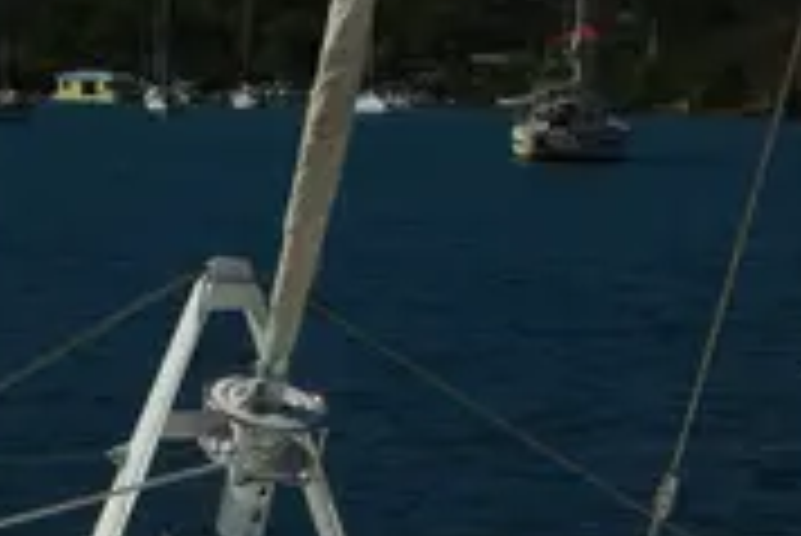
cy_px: 815
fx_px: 3451
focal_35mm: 155
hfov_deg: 13.2
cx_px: 130
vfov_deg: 8.7
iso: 400
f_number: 13
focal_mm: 30.63
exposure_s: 1/1500
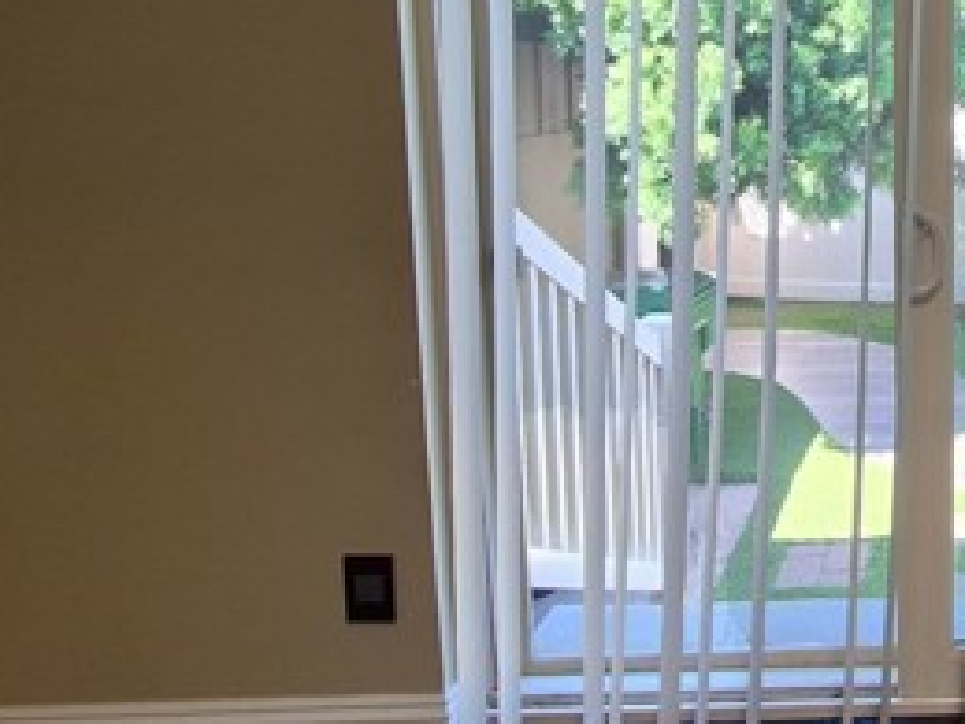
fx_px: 892
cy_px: 167
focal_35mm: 32
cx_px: 1013
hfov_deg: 45.5
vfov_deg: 42.6
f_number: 2.2
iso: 64
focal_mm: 1.74
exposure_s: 1/60
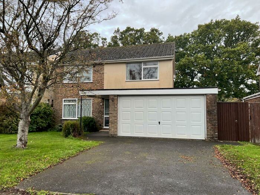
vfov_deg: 53.1
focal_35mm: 26
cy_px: 98
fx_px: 195
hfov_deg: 67.3
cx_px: 130
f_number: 1.5
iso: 40
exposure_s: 1/200
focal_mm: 5.7
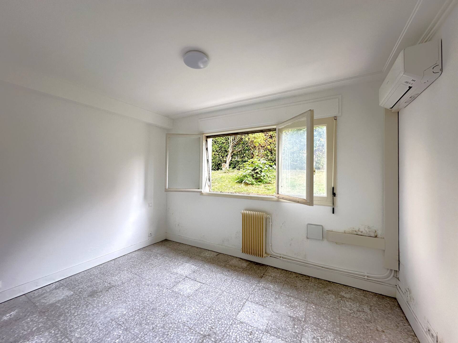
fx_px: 185
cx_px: 229
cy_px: 172
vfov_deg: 85.7
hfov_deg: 102.1
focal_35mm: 14
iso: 100
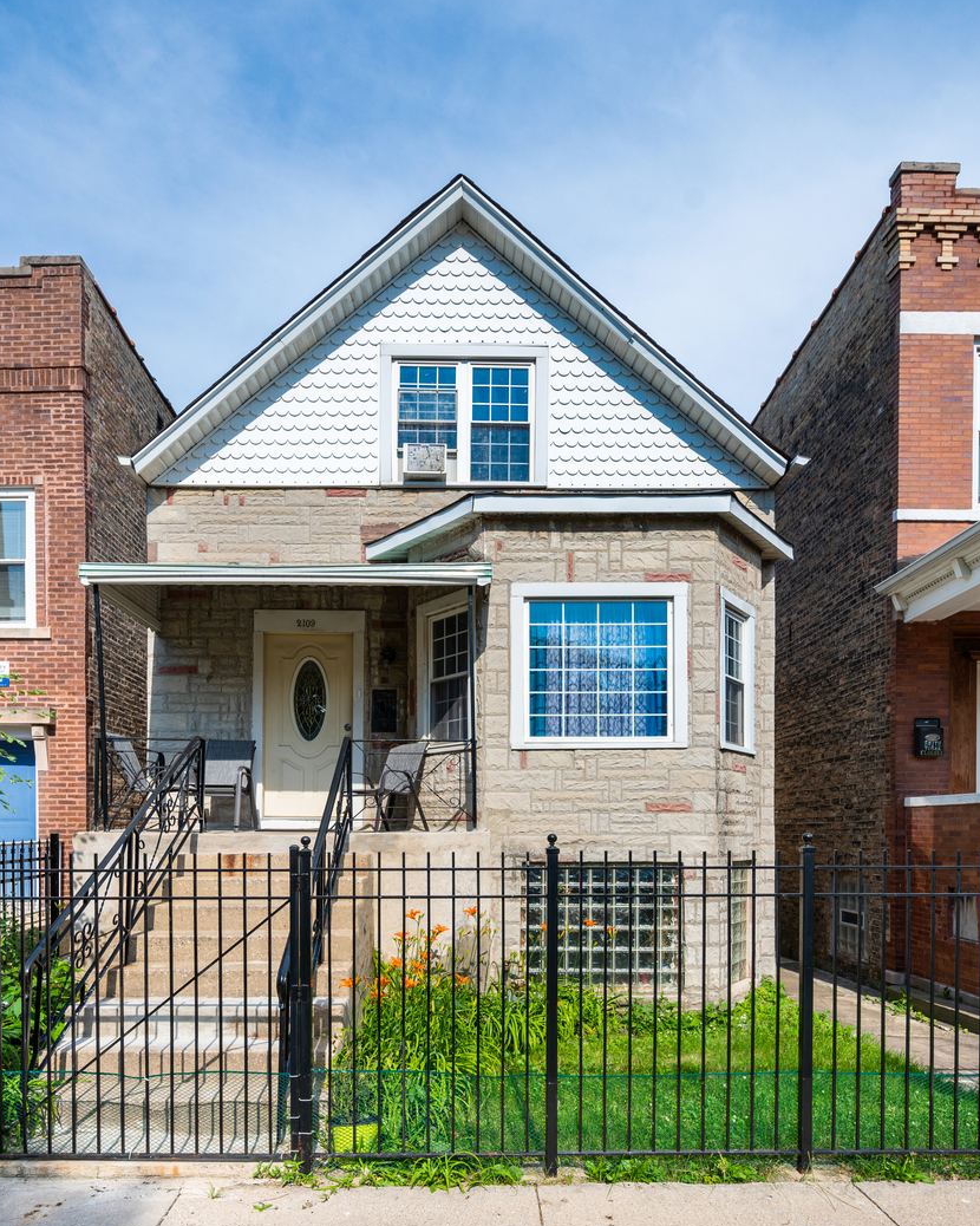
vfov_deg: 73.2
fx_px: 824
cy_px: 624
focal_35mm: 23
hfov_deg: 61.4
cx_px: 458
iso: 100
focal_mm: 15.5
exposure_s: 1/160
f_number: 8
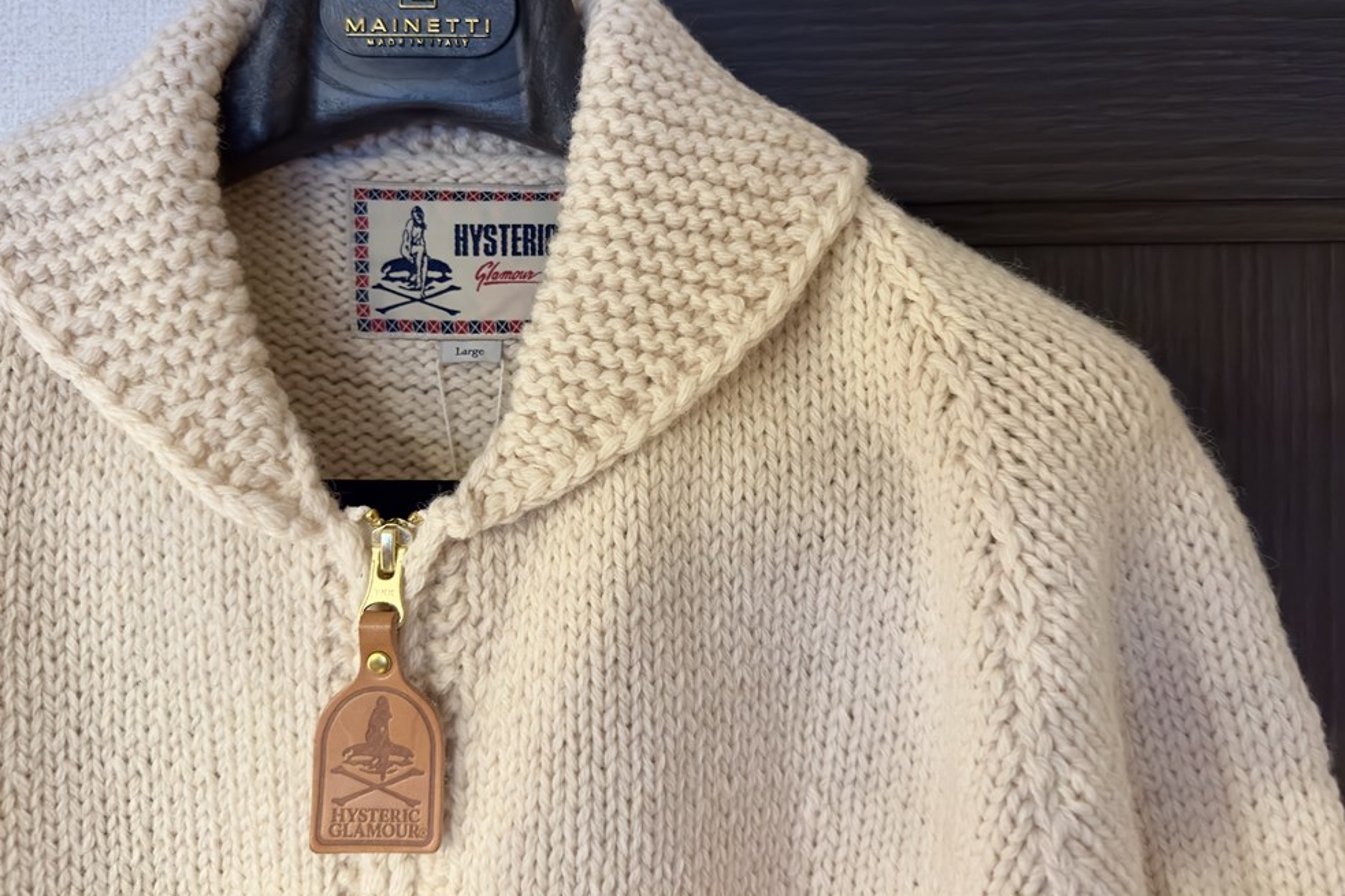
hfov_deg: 69.4
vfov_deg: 49.3
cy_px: 373
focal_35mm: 26
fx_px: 971
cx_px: 660
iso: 500
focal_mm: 6.86
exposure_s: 1/33
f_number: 1.78
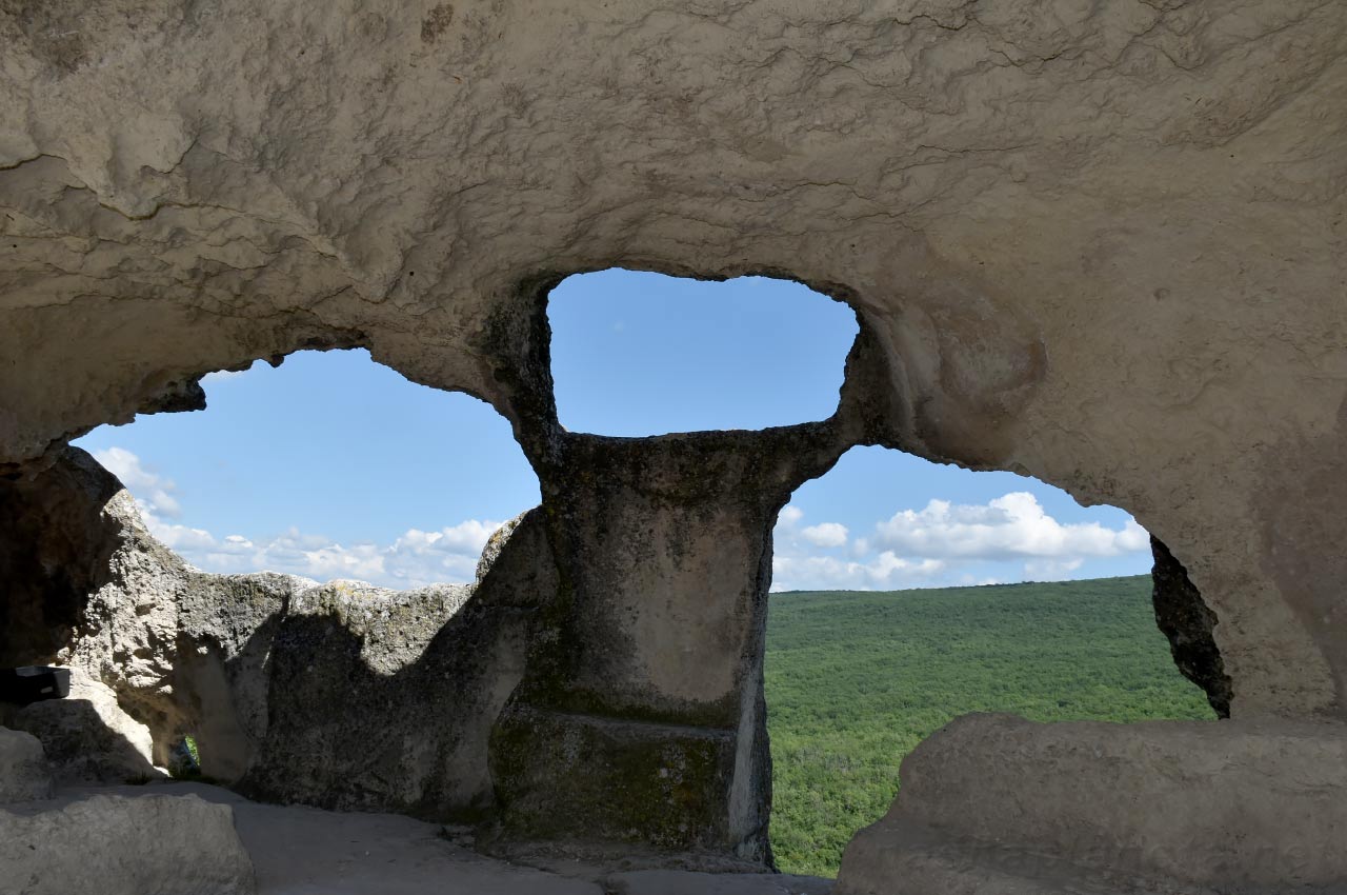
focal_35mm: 27
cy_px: 448
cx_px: 674
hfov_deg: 67.4
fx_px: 1009
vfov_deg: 47.8
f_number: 11
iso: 125
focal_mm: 18
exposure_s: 1/200
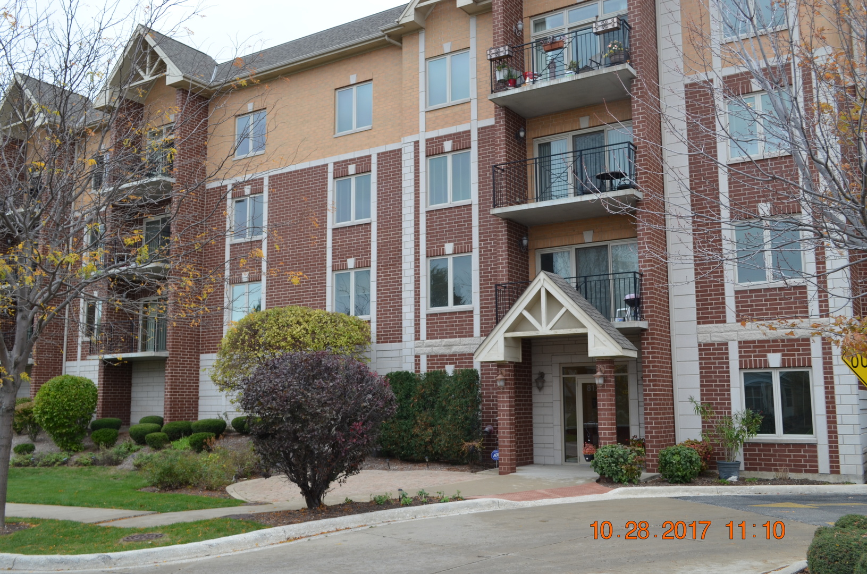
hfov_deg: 53.2
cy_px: 287
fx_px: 865
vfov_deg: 36.7
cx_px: 434
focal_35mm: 36
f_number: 5.6
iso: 200
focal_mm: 24
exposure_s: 1/125
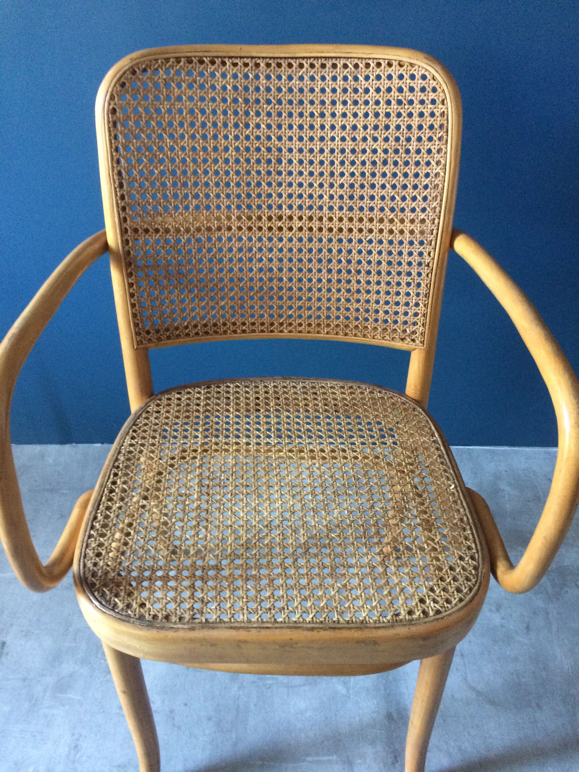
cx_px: 290
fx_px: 647
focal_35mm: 29
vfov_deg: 61.7
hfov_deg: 48.2
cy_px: 386
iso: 320
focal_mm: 4.15
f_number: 2.2
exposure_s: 1/20
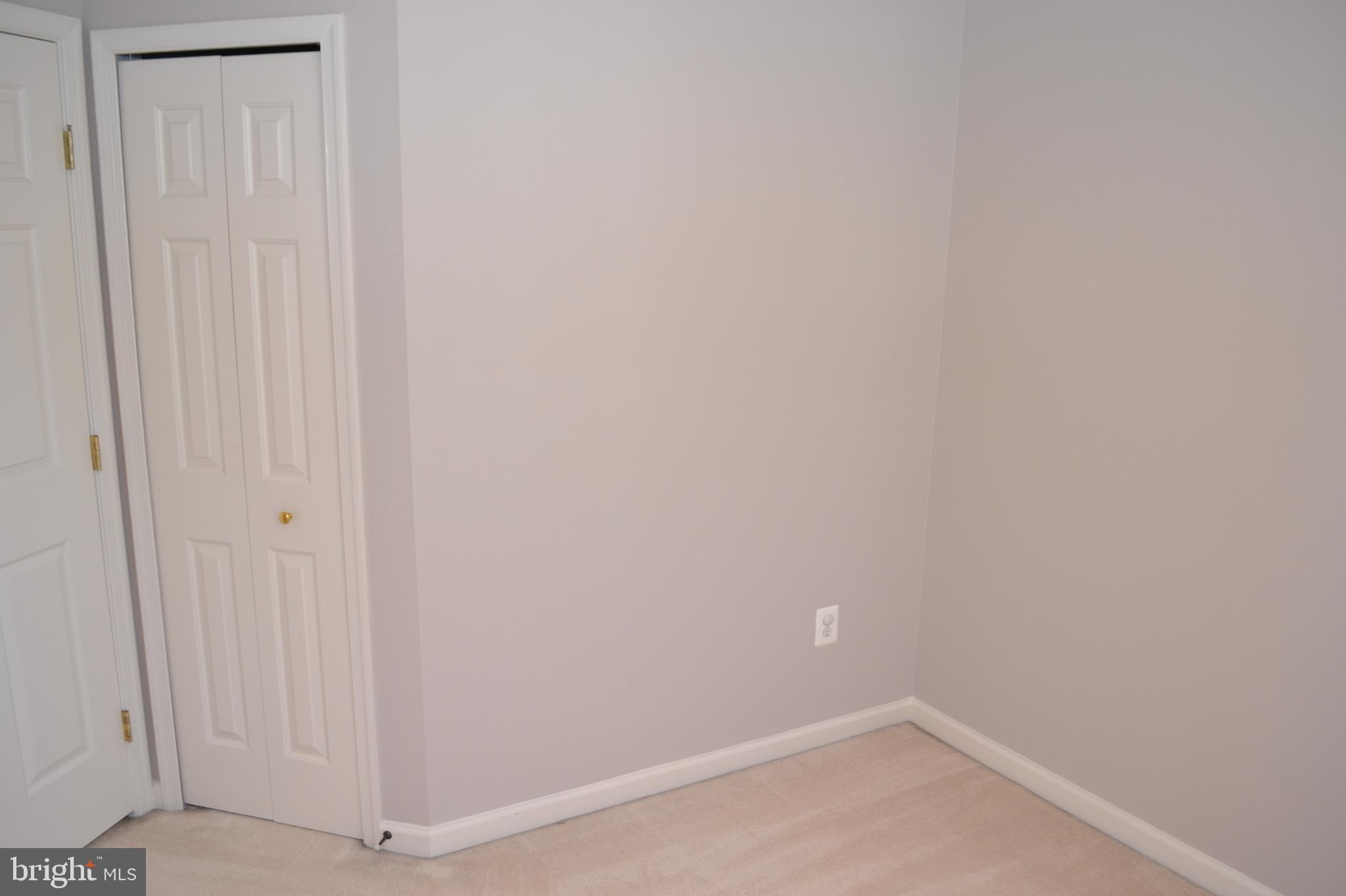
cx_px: 673
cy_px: 448
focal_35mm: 27
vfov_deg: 47.9
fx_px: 1009
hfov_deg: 67.4
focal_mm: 18
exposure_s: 1/60
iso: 450
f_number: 3.5
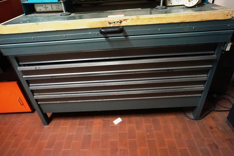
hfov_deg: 73.8
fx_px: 156
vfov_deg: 53.1
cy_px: 78
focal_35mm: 24
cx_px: 117
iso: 3200
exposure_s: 1/40
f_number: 3.5
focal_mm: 16
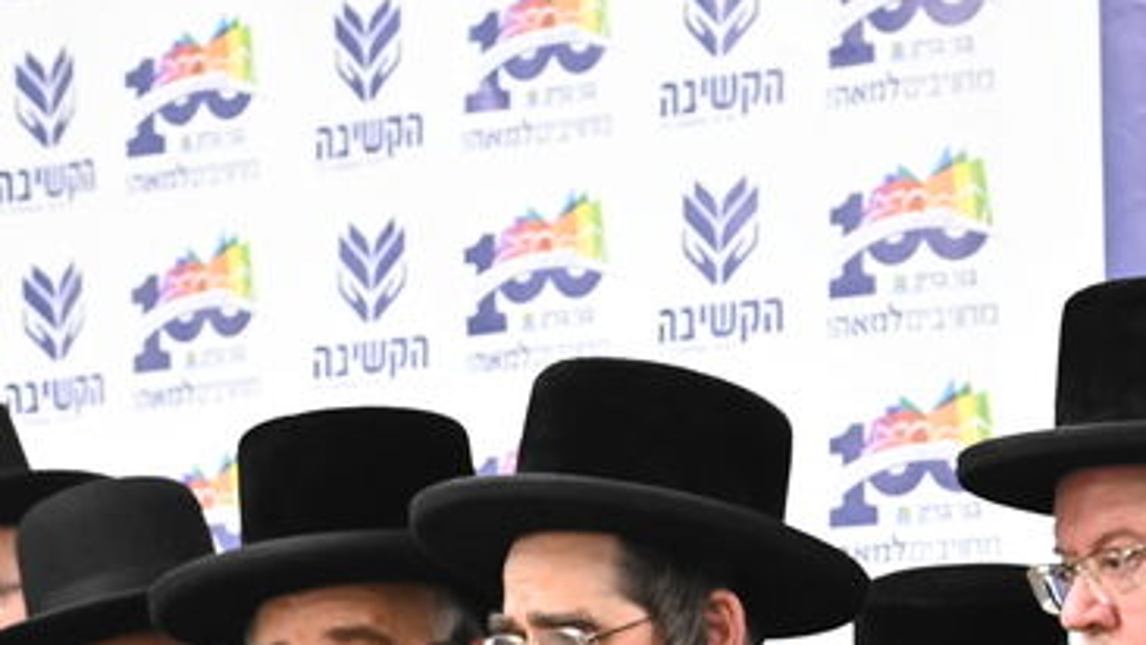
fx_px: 8510
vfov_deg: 4.3
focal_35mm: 280
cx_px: 438
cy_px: 1321
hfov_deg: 7.7
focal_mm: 70
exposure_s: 1/125
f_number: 5.6
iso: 2500
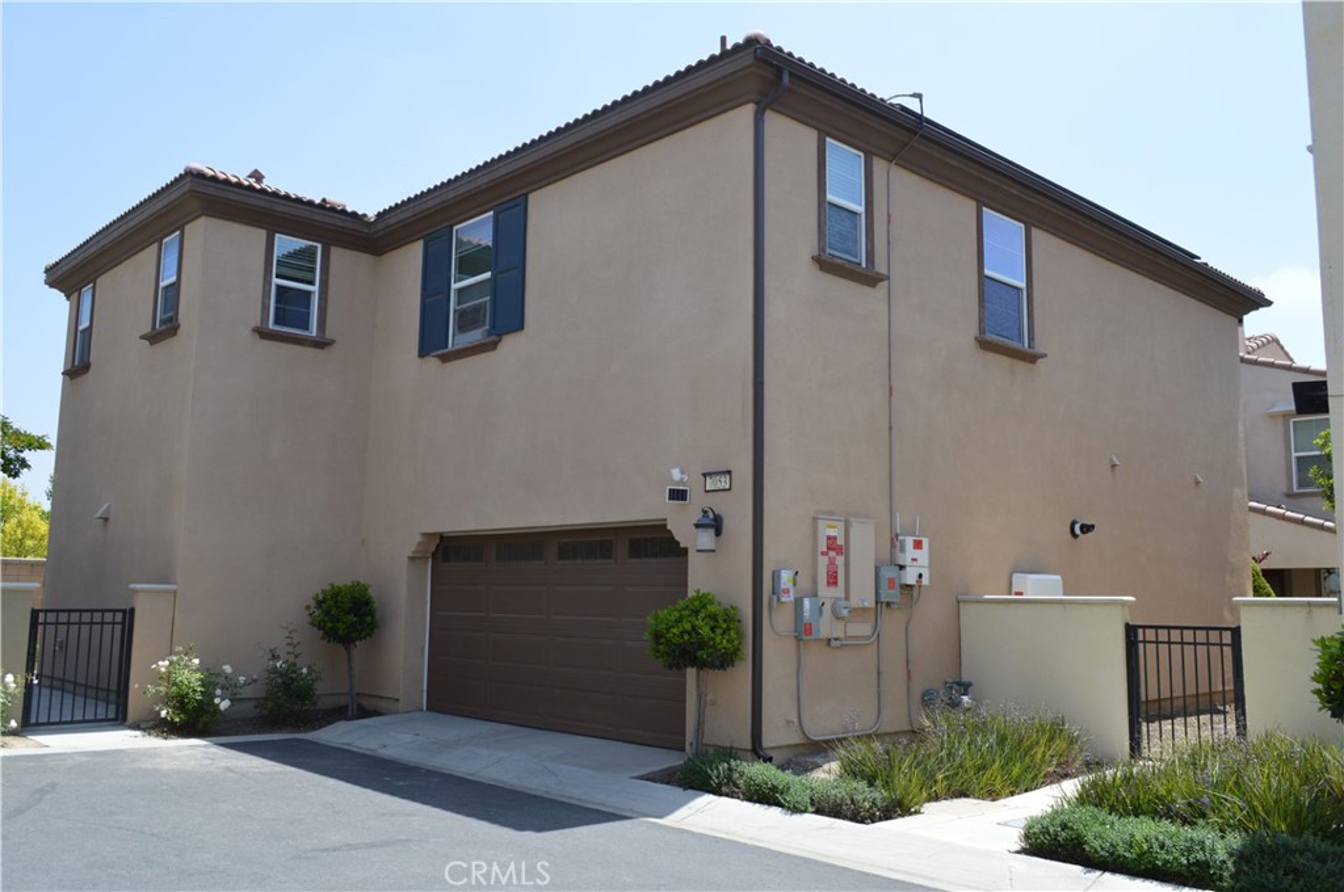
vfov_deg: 43.5
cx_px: 672
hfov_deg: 62.0
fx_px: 1119
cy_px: 446
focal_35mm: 30
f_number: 8
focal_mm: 20
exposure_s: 1/200
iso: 100
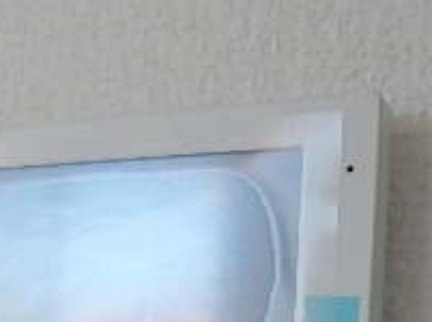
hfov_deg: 27.2
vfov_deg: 20.6
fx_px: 835
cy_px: 378
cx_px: -11
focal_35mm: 67
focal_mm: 3.7
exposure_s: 1/125
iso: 125
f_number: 3.5
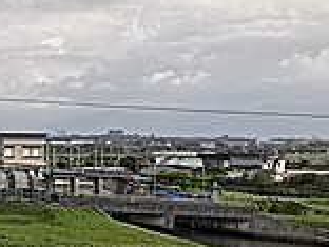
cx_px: -245
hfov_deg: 18.9
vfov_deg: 18.0
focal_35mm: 82
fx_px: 779
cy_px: 118
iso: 50
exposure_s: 1/691
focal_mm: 2.35
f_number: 2.2
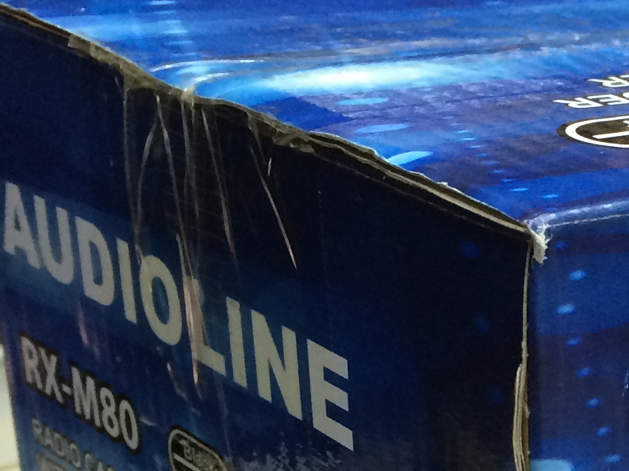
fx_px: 1853
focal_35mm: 102
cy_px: 637
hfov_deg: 17.9
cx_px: 839
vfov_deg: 13.9
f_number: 2.2
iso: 125
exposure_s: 1/33
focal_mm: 4.15
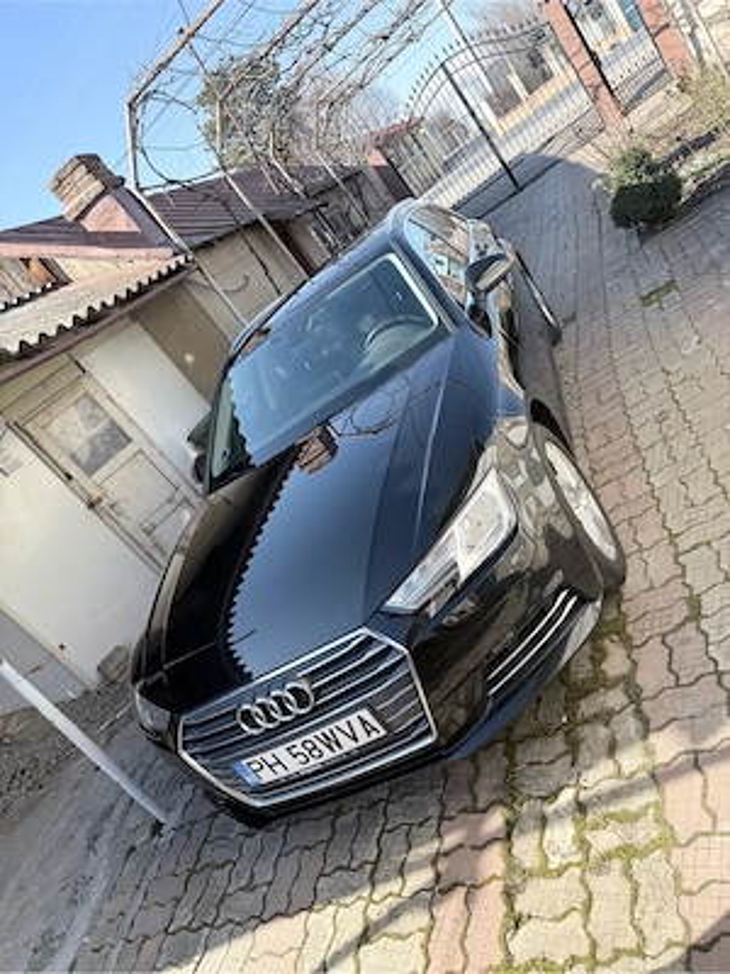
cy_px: 487
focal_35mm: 24
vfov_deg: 71.6
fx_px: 675
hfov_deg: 56.8
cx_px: 365
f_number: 1.78
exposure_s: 1/1437
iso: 100
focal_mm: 6.76
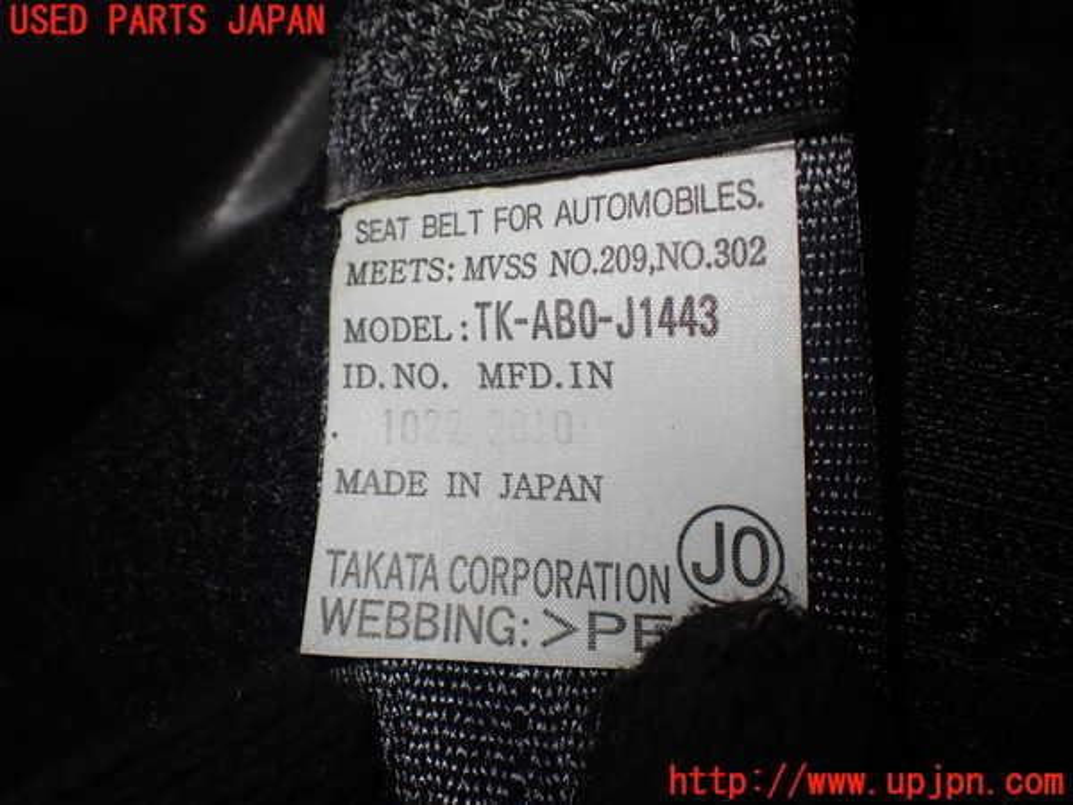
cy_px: 402
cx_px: 536
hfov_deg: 60.0
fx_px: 930
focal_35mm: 30
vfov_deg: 46.8
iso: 160
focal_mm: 5.4
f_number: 2.3
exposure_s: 1/125
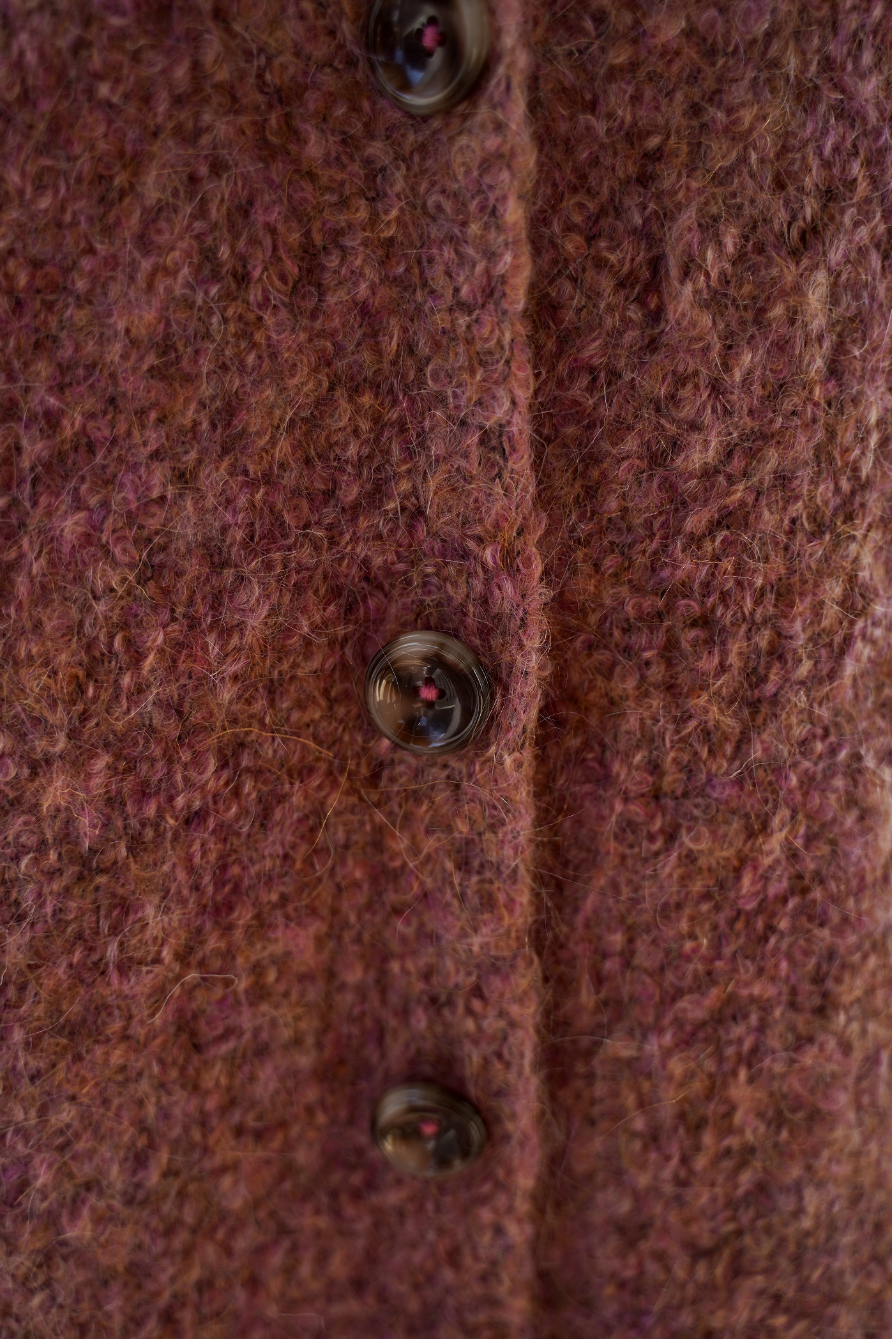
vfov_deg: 60.3
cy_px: 670
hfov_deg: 42.3
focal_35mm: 31
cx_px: 446
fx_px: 1152
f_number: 2.8
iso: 100
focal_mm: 31
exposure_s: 1/500
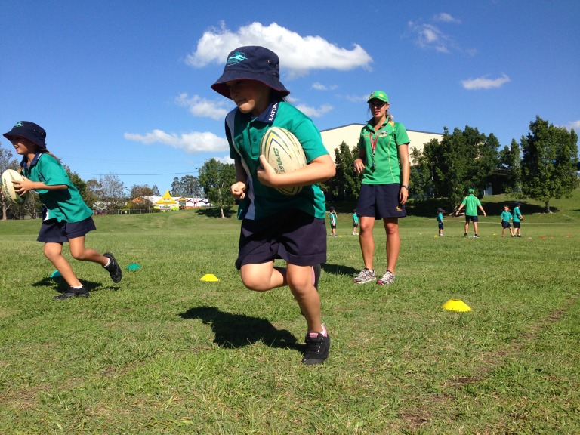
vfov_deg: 42.9
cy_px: 218
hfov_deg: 55.4
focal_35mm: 33
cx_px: 290
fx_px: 553
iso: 50
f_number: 2.4
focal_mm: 4.12
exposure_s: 1/1808
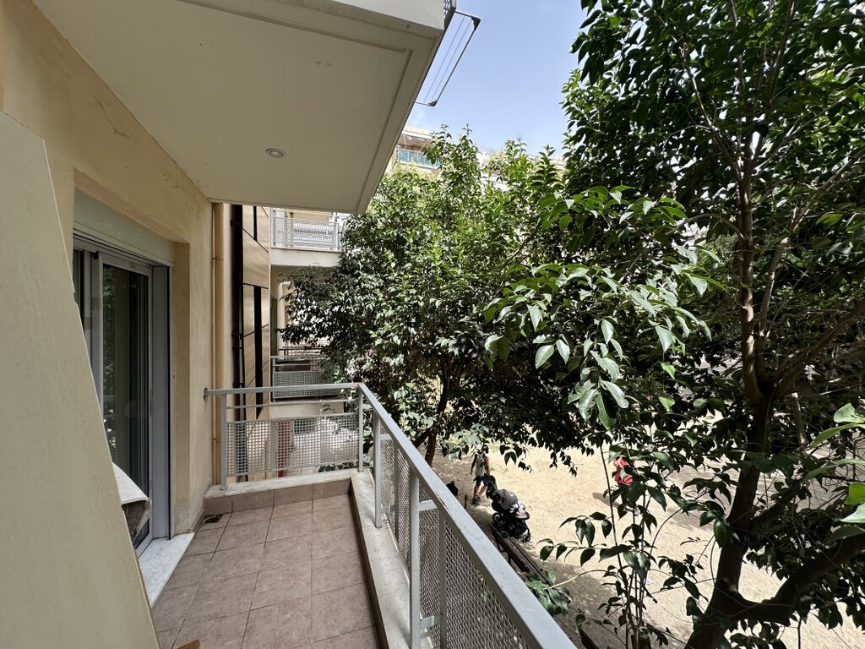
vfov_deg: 85.7
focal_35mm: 14
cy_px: 324
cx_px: 432
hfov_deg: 102.1
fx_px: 350
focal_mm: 2.22
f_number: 2.2
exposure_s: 1/374
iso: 40
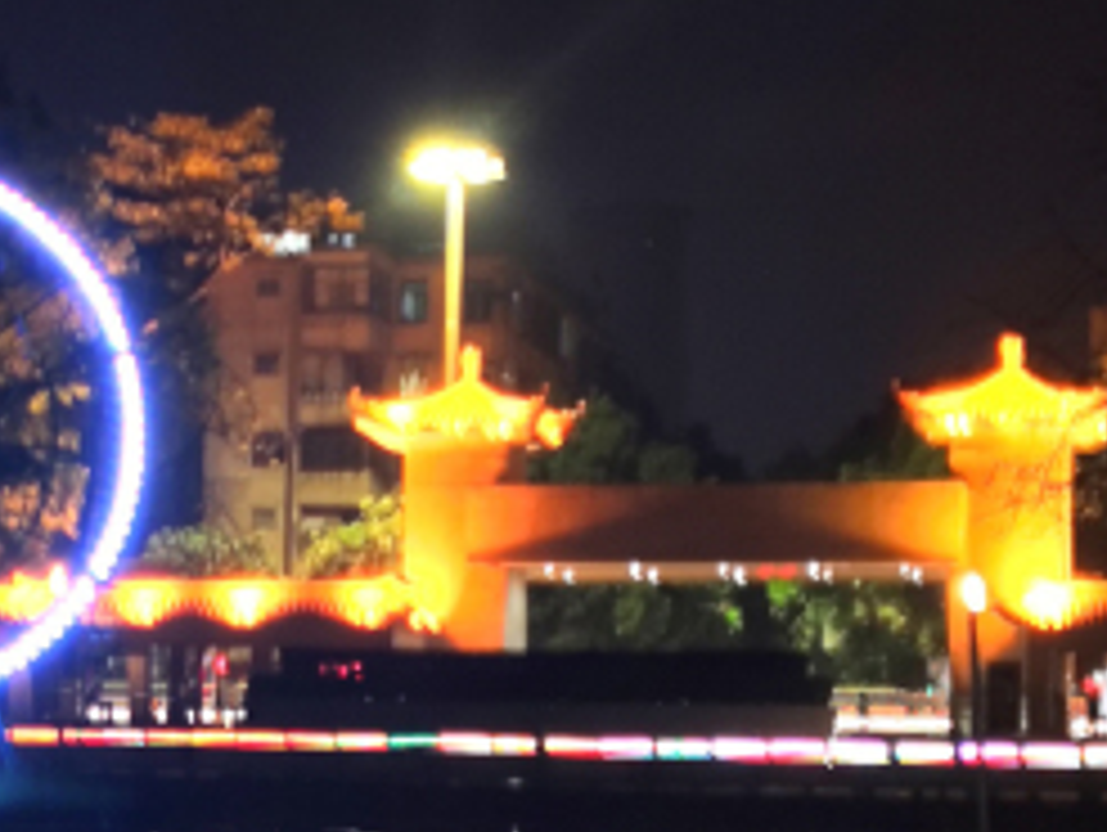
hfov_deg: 14.8
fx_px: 4129
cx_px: -194
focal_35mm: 129
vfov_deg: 11.5
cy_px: 643
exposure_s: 23.1
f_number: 2.2
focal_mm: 3.81
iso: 64
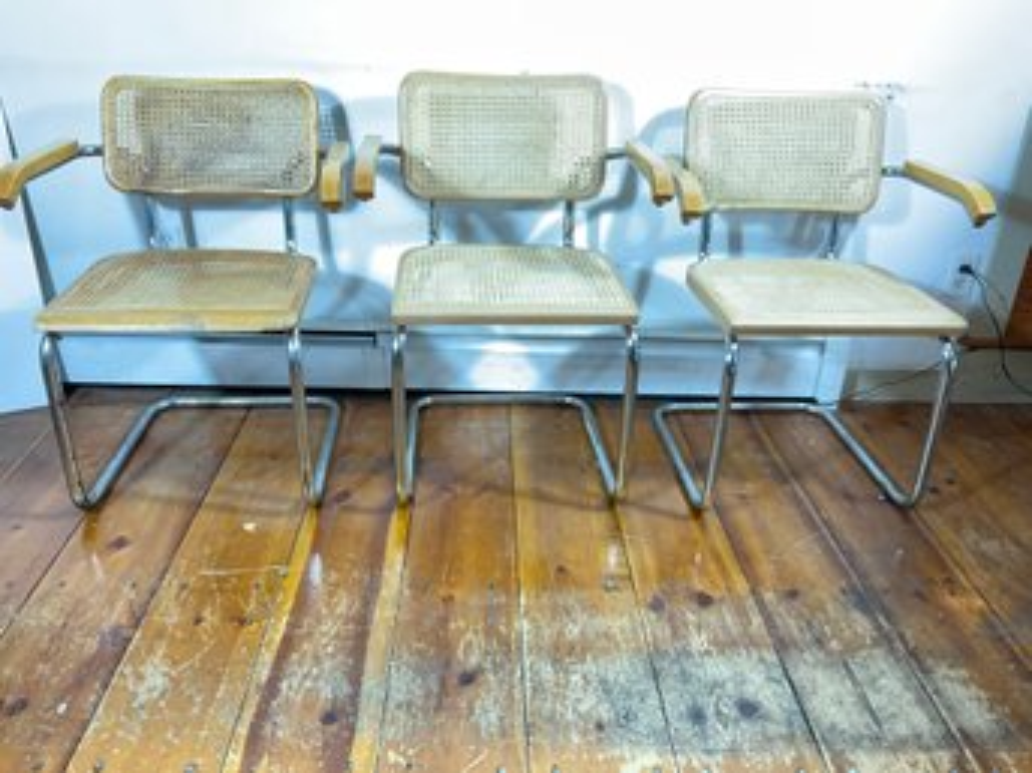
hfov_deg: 61.7
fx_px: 864
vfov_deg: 48.2
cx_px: 516
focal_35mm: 29
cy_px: 386
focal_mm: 3
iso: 200
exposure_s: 1/40
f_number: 1.8
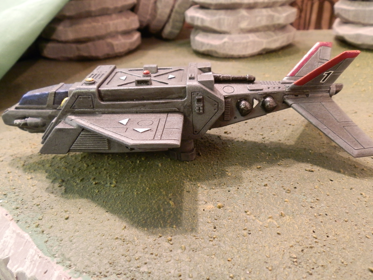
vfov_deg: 49.7
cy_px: 140
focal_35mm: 28
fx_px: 302
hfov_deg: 63.4
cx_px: 186
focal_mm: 5
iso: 250
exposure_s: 1/8
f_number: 3.1
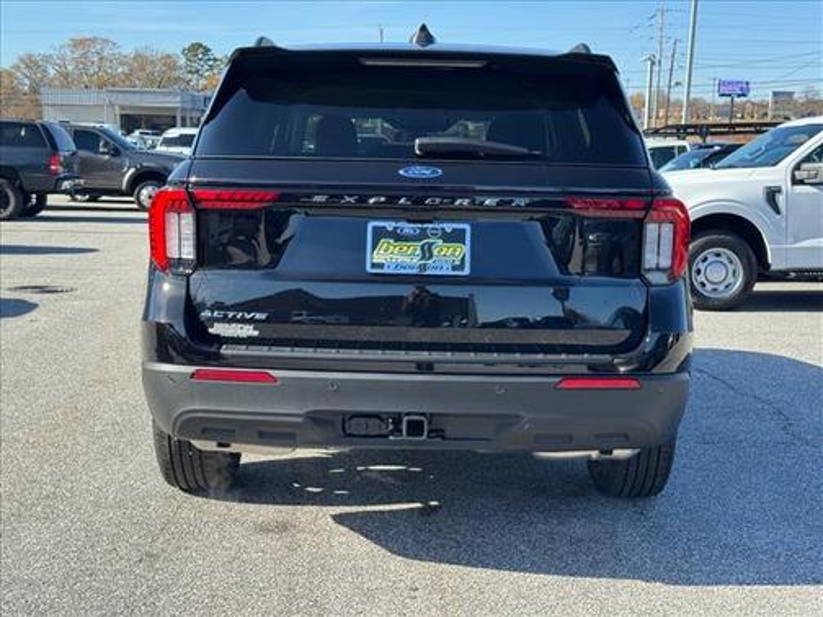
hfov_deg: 39.7
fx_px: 1141
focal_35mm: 48
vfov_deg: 30.3
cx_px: 412
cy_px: 308
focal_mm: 6.76
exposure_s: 1/1263
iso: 64
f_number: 1.78
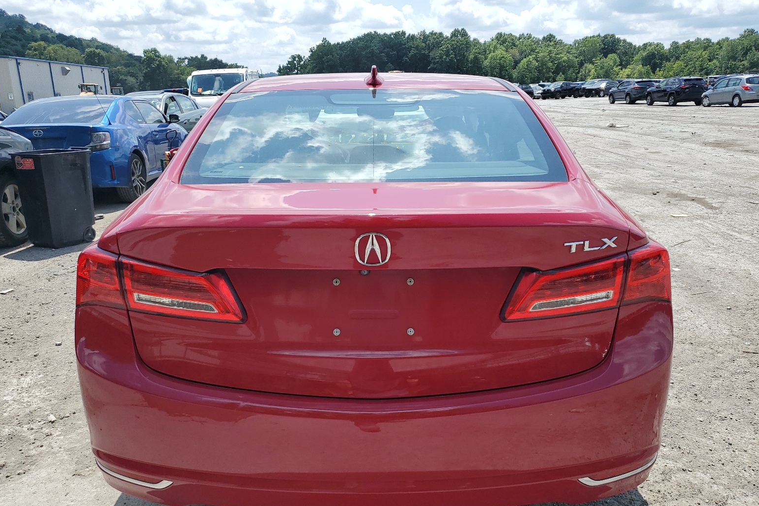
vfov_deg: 46.3
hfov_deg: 65.5
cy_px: 284
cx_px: 382
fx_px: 590
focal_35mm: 28
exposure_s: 1/3333
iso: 50
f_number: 1.5
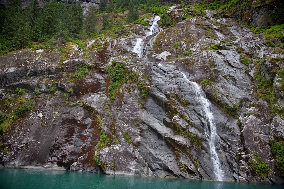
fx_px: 189
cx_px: 142
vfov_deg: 53.2
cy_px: 94
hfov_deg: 73.7
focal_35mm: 24
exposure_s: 1/100
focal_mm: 24
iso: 100
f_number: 5
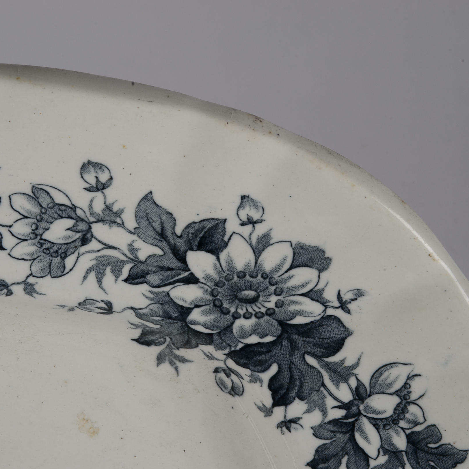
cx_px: 186
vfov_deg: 8.6
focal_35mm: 203
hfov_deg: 8.6
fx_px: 3106
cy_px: 234
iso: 100
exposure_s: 1/125
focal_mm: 105
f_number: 22
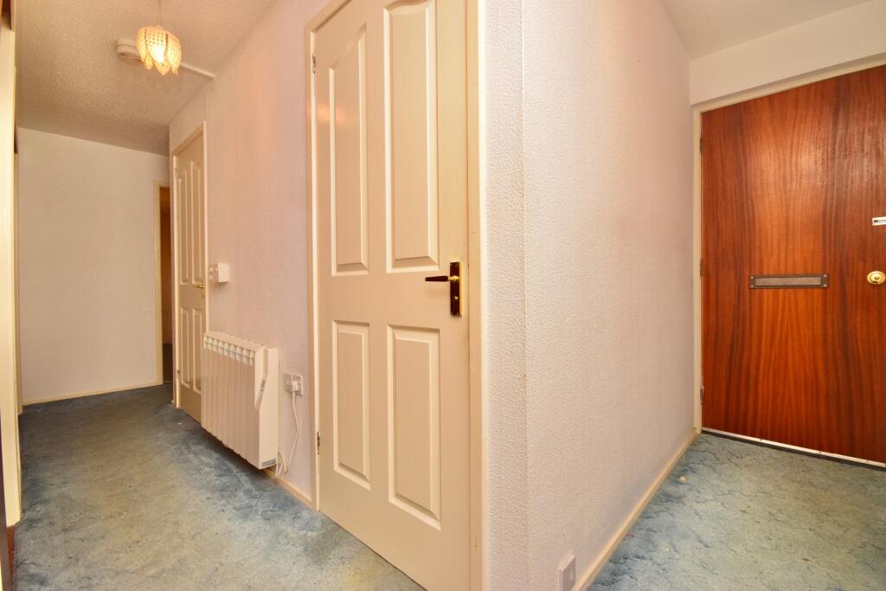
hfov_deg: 100.4
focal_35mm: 15
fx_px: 369
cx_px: 443
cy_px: 296
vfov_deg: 77.3
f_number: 9
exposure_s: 1/100
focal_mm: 10
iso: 800
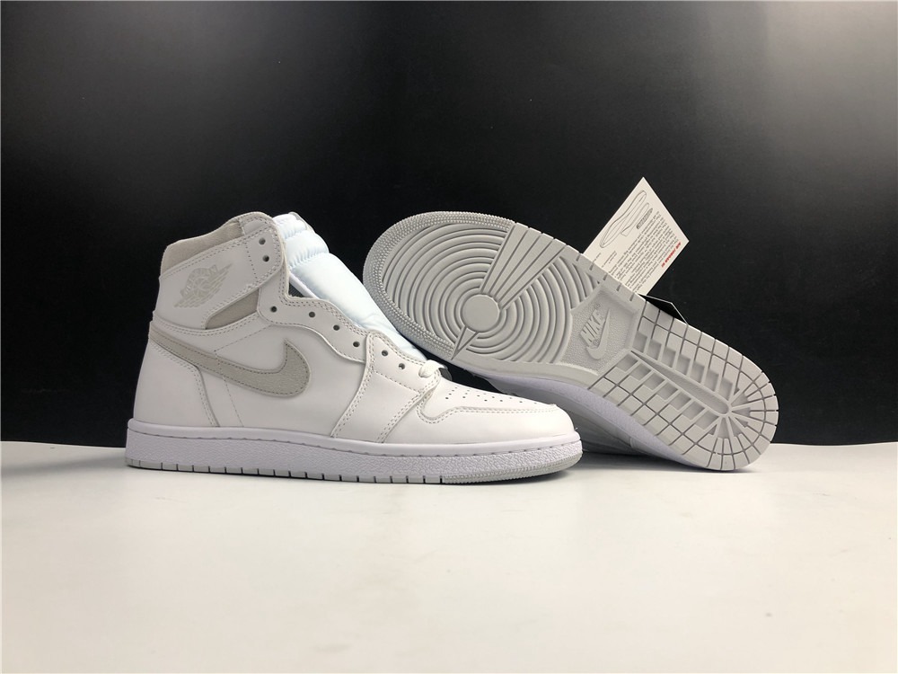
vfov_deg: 49.7
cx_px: 449
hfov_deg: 63.4
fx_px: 726
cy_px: 337
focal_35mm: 28
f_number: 1.8
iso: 25
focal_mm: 4
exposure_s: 1/50
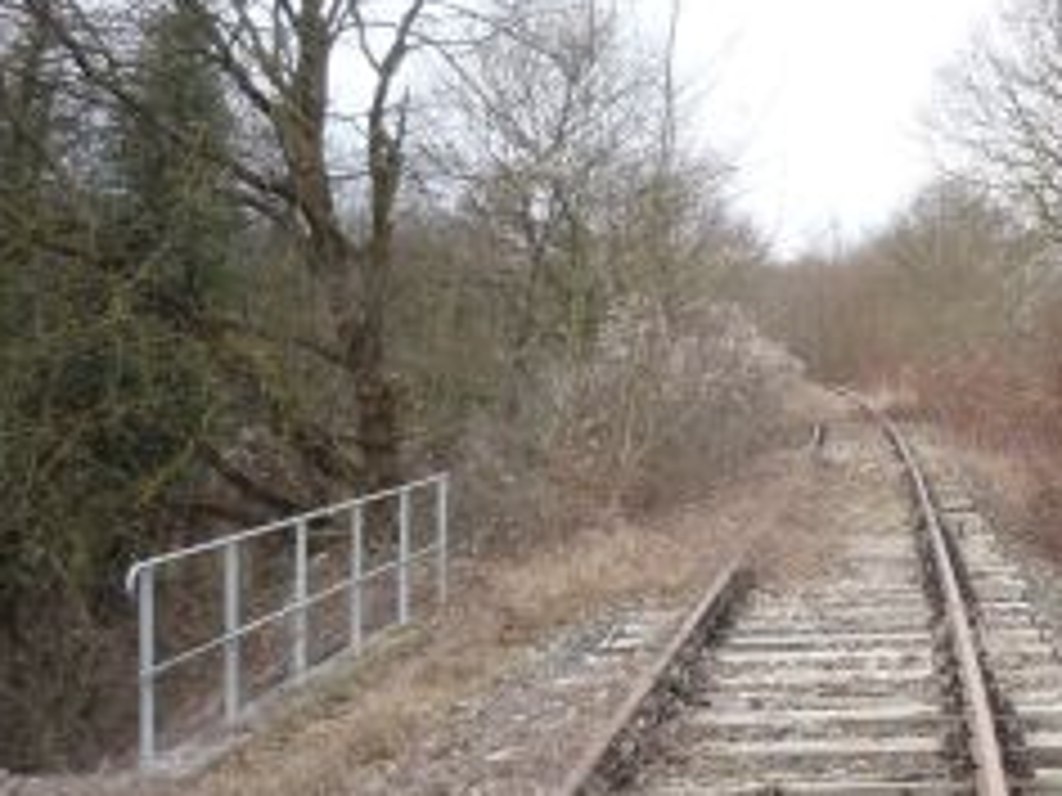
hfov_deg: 28.0
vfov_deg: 22.5
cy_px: 499
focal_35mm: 65
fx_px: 1994
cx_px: 1076
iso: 100
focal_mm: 5.2
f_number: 4
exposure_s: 1/160
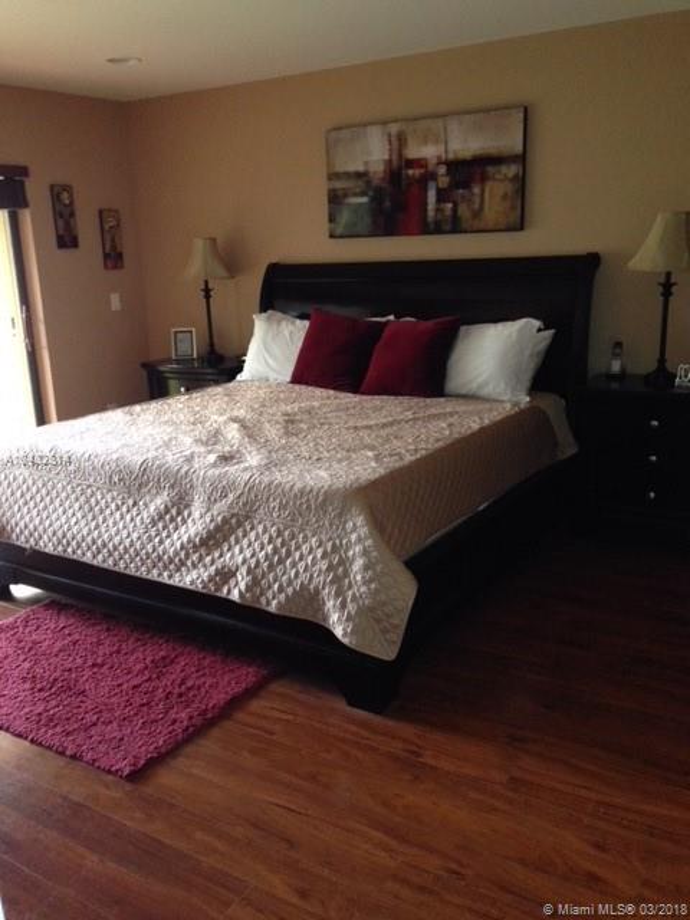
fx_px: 877
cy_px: 460
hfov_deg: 42.9
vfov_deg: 55.4
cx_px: 345
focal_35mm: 33
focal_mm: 4.12
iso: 320
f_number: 2.4
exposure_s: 1/17
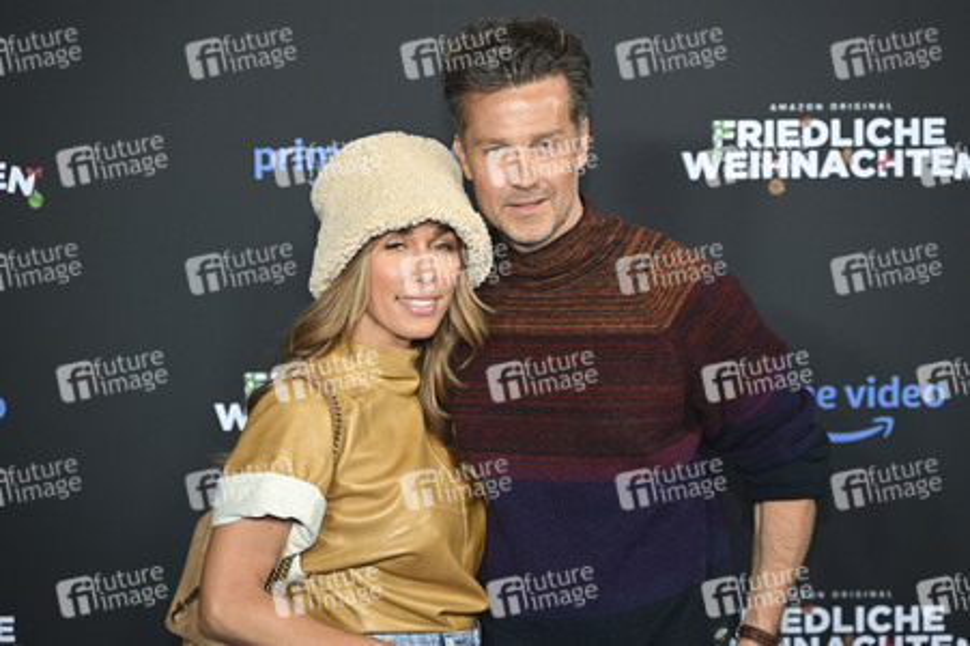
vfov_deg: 18.2
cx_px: 485
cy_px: 323
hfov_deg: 27.0
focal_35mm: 75
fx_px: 2019
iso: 400
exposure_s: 1/125
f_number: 2.8
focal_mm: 75
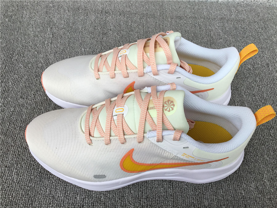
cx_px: 138
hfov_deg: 58.4
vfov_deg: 45.4
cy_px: 104
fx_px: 248
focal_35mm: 31
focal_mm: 3.3
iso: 25
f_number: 2.4
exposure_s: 1/166
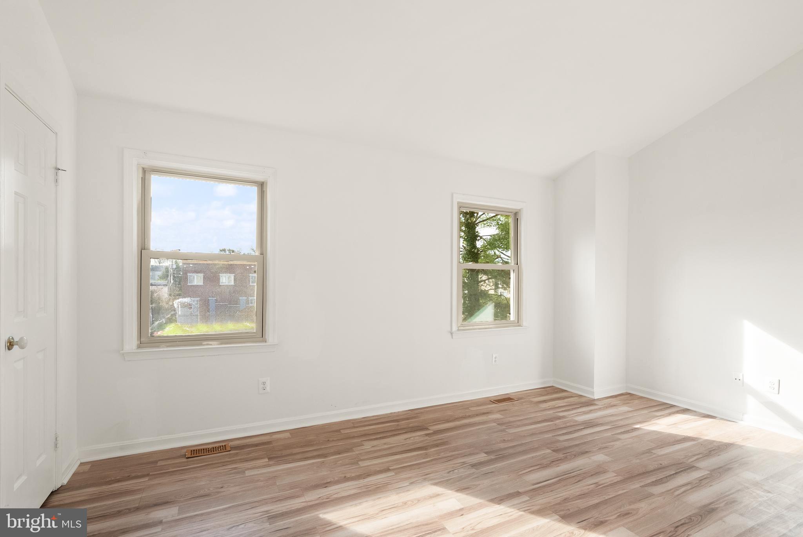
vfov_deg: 73.8
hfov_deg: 96.7
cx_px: 402
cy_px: 268
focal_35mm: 16
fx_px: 357
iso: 800
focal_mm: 16
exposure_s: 1/100
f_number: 8
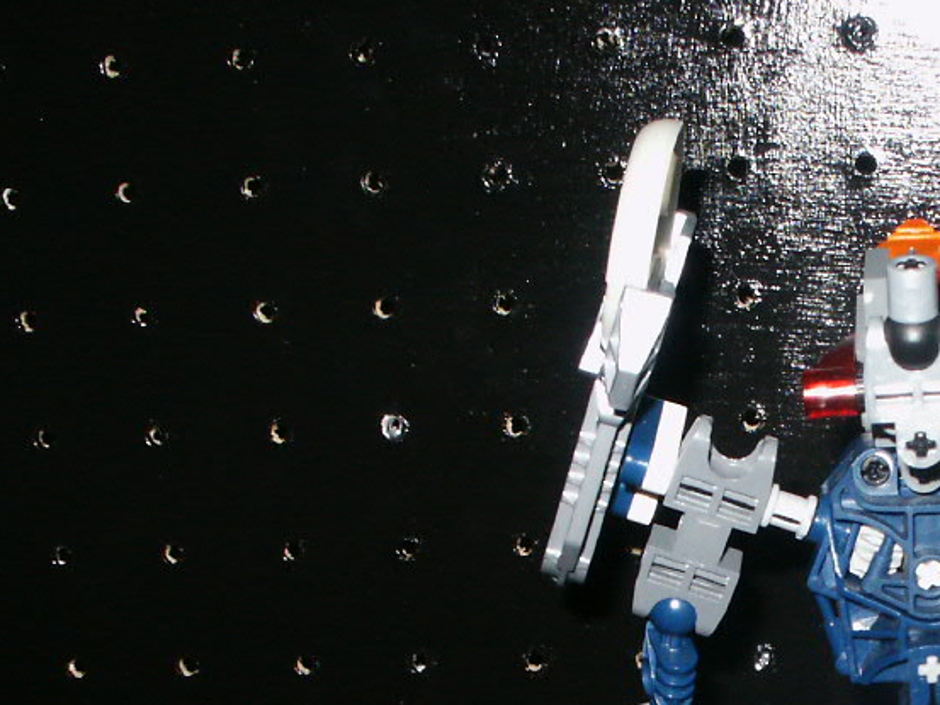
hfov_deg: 23.3
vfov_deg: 17.8
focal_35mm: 81
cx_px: 892
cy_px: 695
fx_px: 2200
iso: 200
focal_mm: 7.19
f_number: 6.7
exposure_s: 1/45
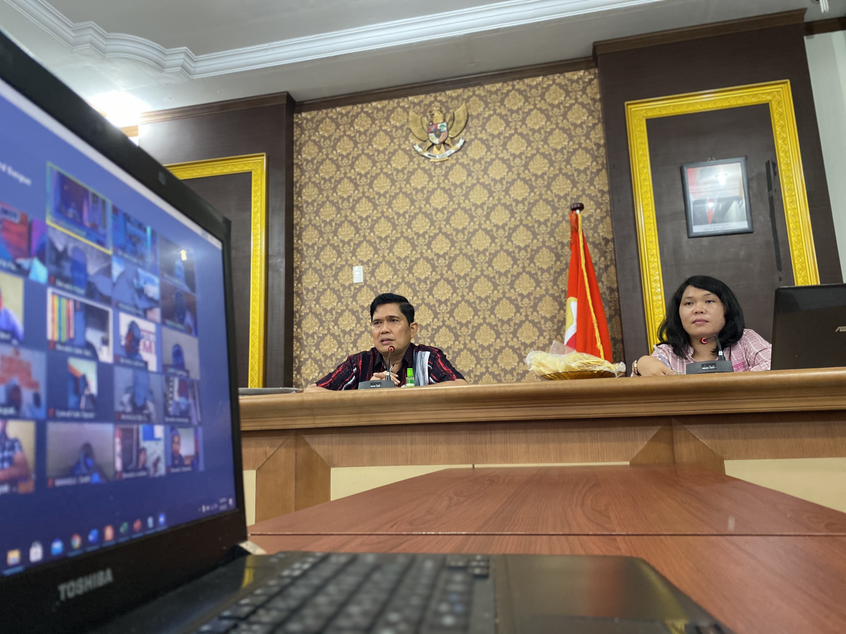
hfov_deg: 67.3
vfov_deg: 53.1
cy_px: 317
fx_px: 635
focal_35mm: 26
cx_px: 423
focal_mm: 4.25
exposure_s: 1/33
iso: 500
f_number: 1.8
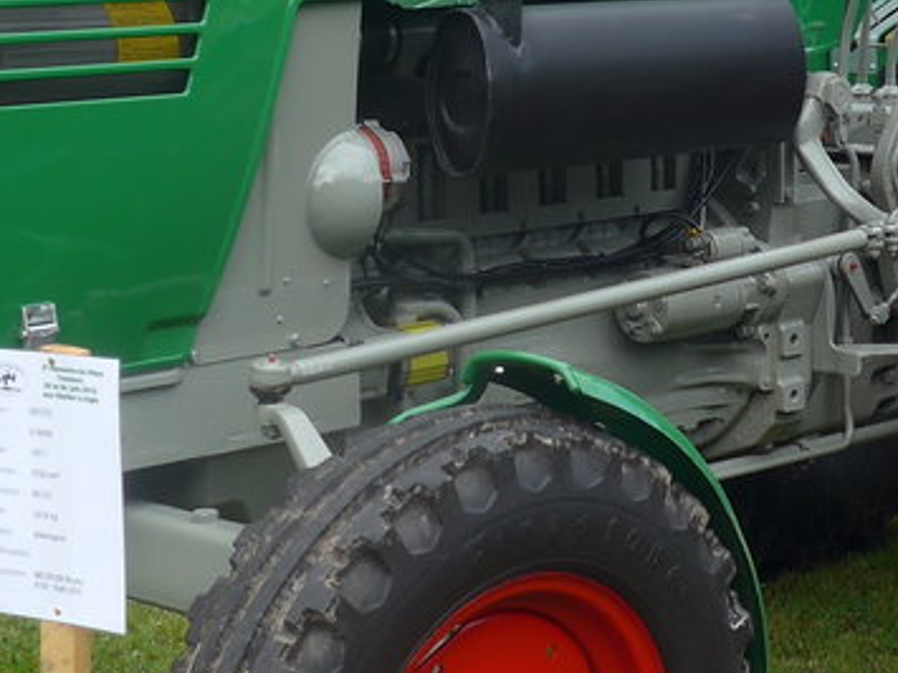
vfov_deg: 12.8
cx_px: 567
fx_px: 2982
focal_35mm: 115
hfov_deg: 17.1
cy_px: 207
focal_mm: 7
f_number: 2.8
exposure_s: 1/320
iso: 80
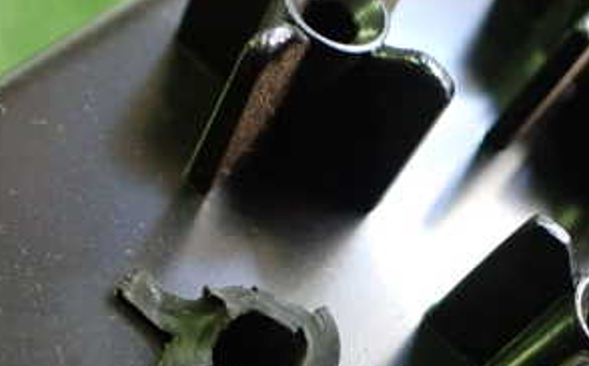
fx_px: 1042
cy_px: 398
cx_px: 331
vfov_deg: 19.2
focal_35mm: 65
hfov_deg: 31.5
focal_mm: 5.4
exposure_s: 1/50
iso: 800
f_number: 2.3
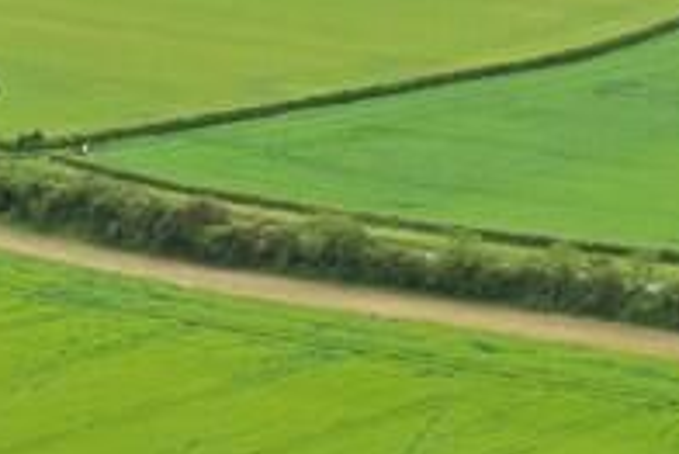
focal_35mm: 146
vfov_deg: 8.8
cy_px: -490
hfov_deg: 13.6
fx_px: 2756
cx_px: 842
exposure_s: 1/200
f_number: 5
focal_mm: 10.26
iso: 100
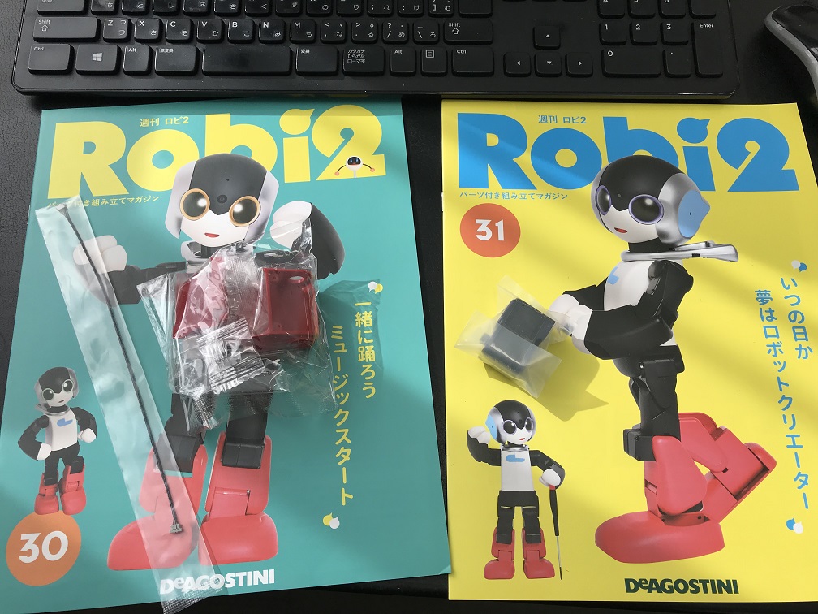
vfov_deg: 49.7
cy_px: 307
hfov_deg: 63.4
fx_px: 662
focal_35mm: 28
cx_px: 409
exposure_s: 1/331
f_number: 1.8
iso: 20
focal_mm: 3.99
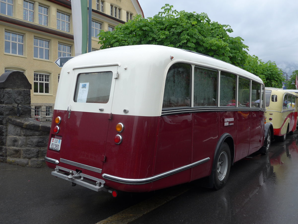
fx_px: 250
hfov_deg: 61.7
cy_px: 112
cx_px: 149
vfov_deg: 48.2
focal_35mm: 29
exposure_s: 1/250
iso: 80
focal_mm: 6
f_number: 2.8
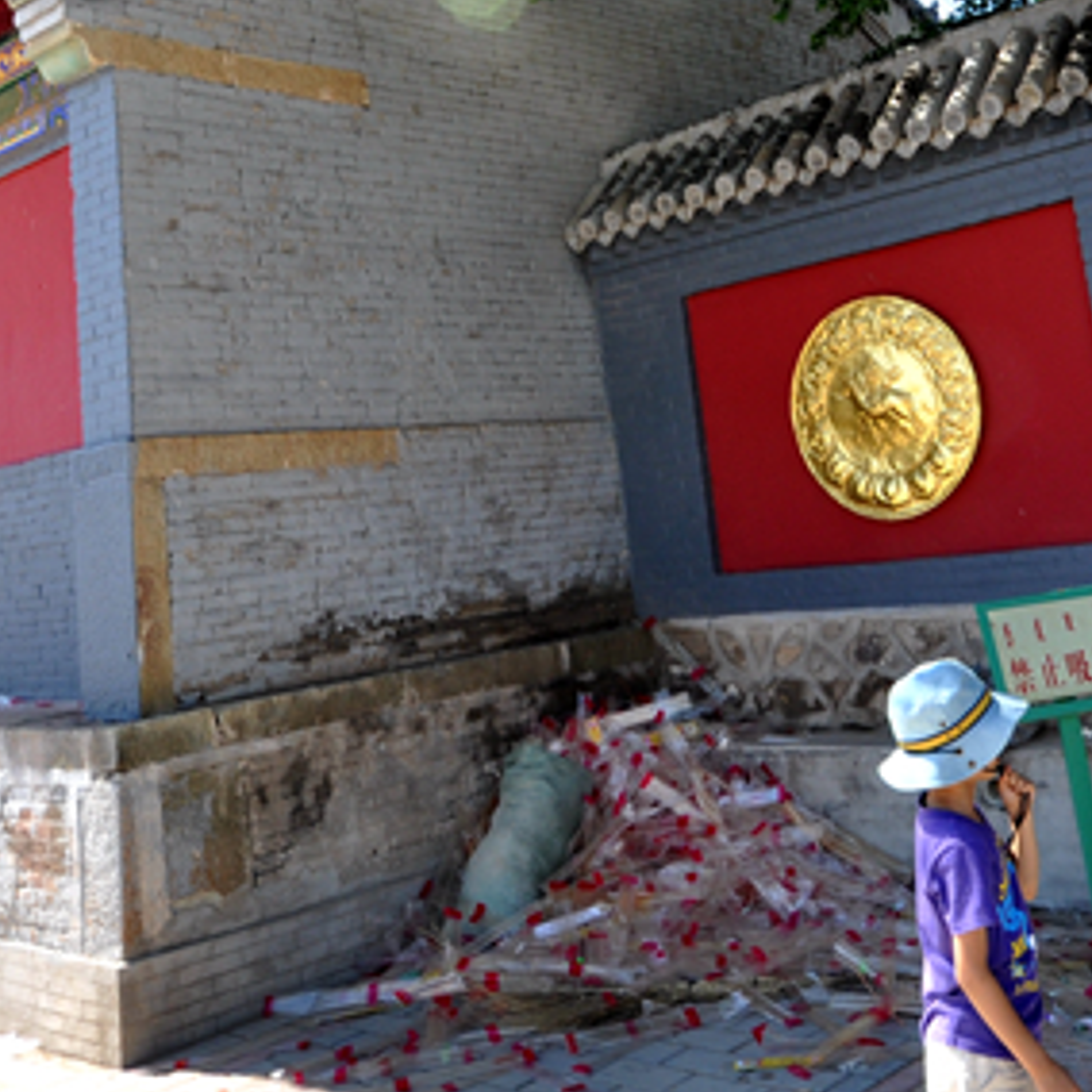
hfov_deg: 39.0
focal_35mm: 43
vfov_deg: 37.4
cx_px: 658
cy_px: 175
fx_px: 1535
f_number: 8
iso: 200
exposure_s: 1/160
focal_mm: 12
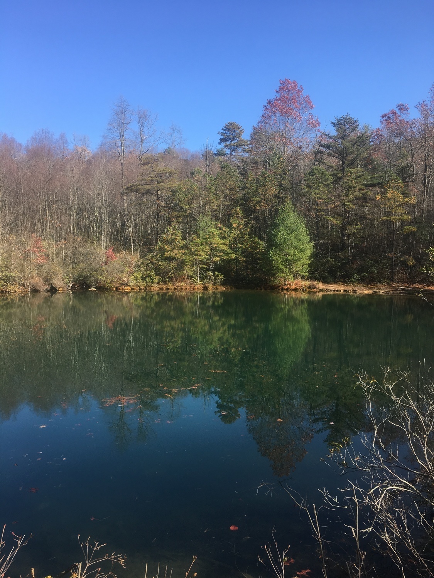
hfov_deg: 48.2
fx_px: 485
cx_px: 217
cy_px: 289
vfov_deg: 61.7
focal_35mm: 29
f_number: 2.2
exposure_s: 1/686
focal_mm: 4.15
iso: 25
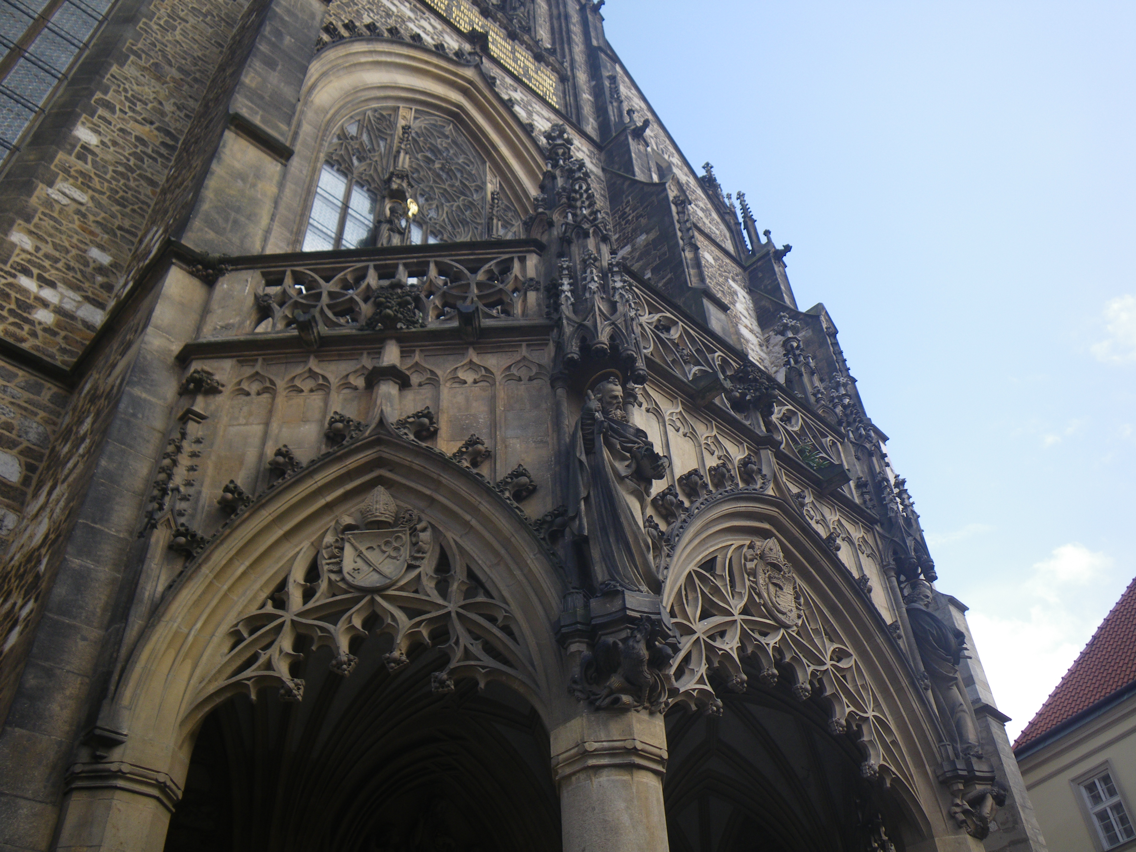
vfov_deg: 49.7
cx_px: 568
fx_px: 919
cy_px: 426
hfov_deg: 63.4
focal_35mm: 28
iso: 50
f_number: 3.5
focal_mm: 5
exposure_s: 1/200
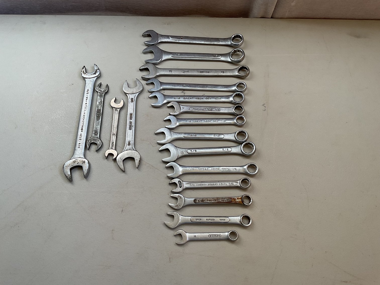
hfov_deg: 61.7
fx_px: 318
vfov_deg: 48.2
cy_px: 142
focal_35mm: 29
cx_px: 190
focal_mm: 3
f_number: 1.8
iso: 25
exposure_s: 1/120
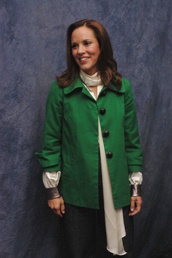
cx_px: 86
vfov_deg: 35.1
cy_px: 129
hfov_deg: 23.7
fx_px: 409
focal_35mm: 57
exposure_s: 1/500
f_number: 9
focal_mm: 38
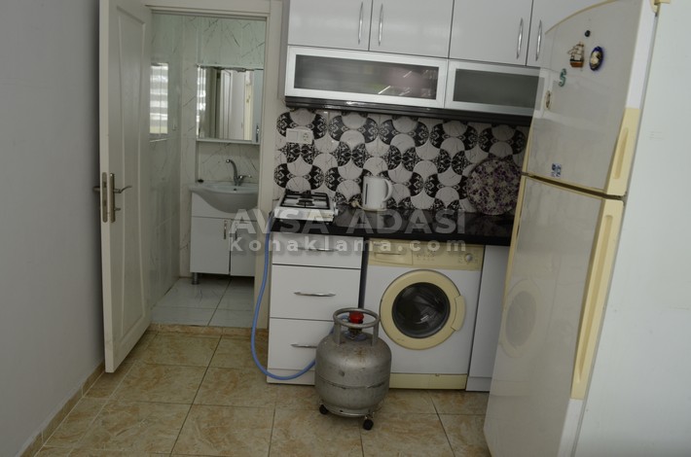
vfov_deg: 47.7
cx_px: 346
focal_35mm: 27
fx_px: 517
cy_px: 228
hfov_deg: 67.5
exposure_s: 1/30
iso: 400
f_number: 9.5
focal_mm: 18
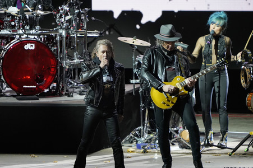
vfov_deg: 2.3
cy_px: 84
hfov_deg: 3.4
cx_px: 126
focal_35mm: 600
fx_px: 4213
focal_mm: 600
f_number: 6.3
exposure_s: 1/400
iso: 3200
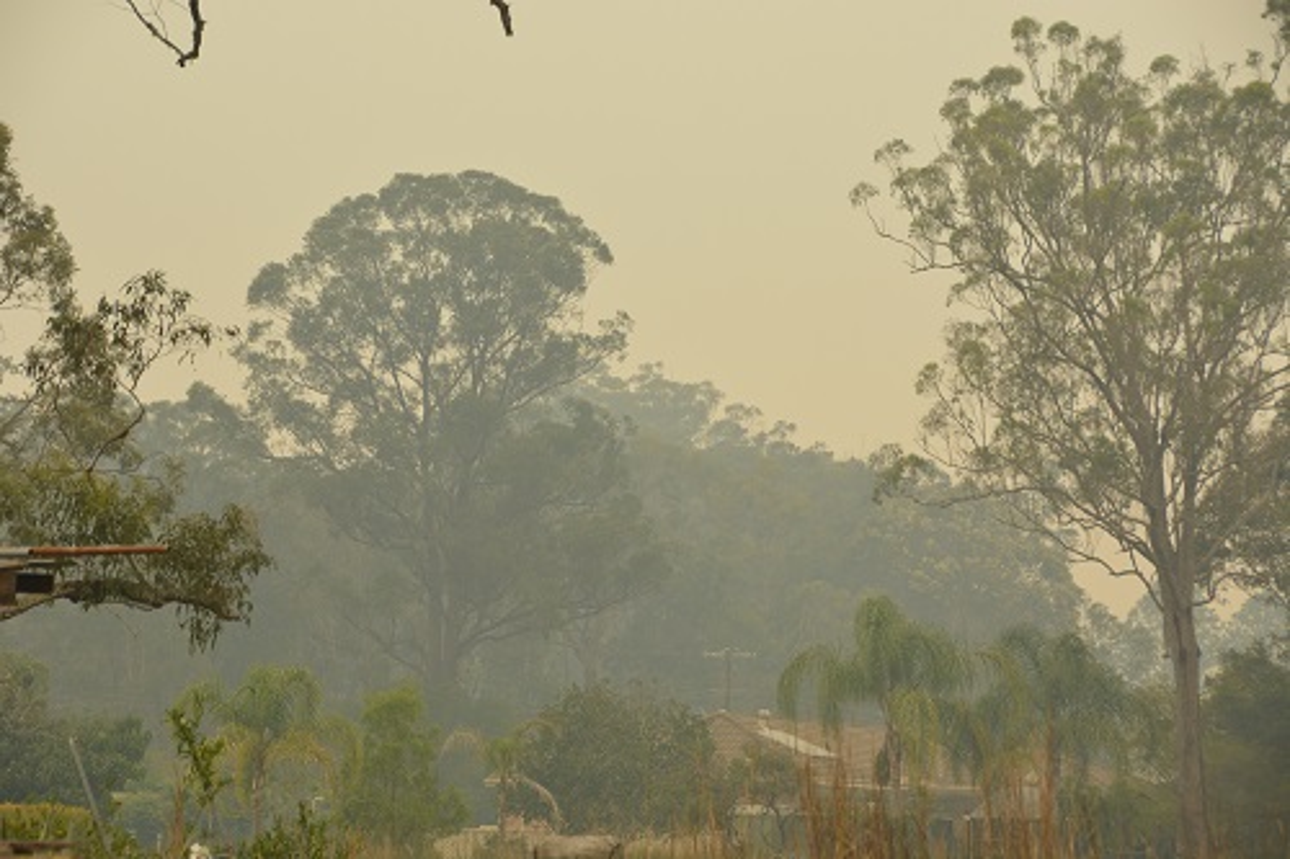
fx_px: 4836
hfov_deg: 15.2
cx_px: 645
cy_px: 430
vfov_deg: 10.2
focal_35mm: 135
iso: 200
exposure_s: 1/250
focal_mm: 90
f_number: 8
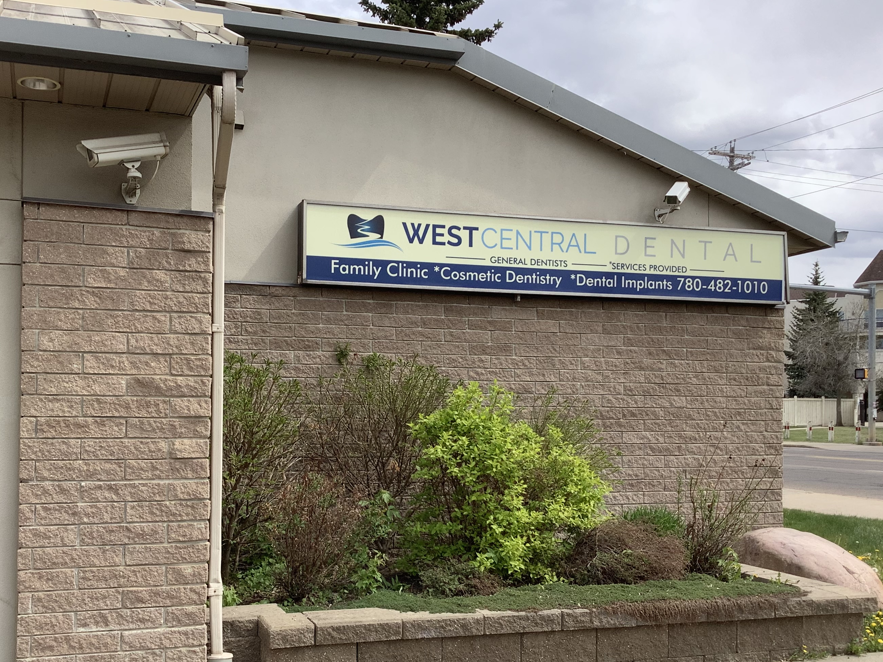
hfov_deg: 47.7
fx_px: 995
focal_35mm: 39
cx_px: 370
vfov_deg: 36.7
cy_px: 399
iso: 25
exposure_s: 1/806
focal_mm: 3.3
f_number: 2.4
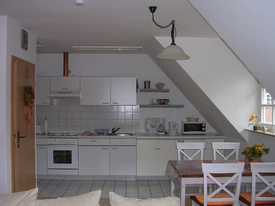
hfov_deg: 49.0
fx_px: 302
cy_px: 103
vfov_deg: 37.7
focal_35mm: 38
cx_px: 138
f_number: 2.8
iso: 60
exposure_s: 1/60.1
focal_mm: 5.8
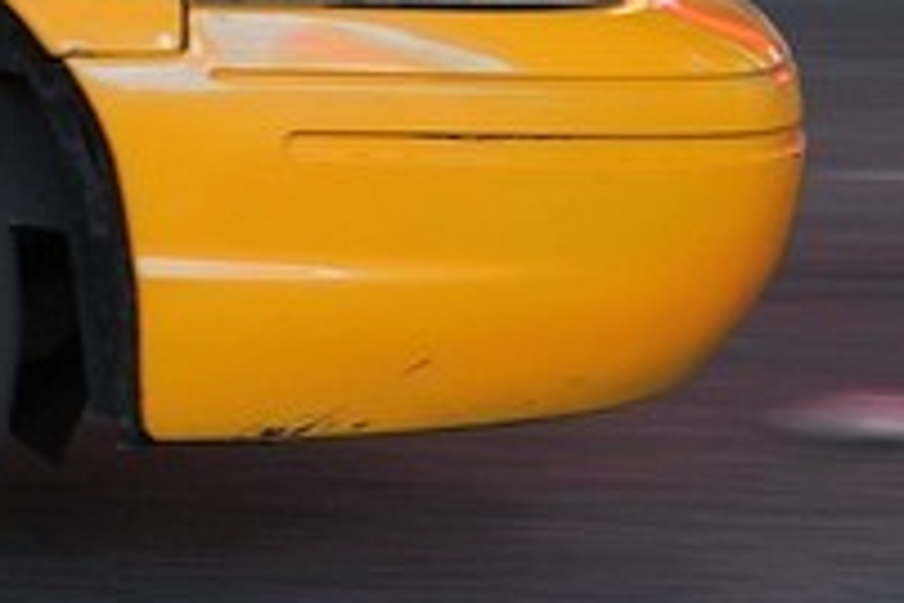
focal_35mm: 318
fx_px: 7985
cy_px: -1377
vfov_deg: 4.1
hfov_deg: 5.8
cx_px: -2258
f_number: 3.2
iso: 400
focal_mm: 40
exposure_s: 1/40
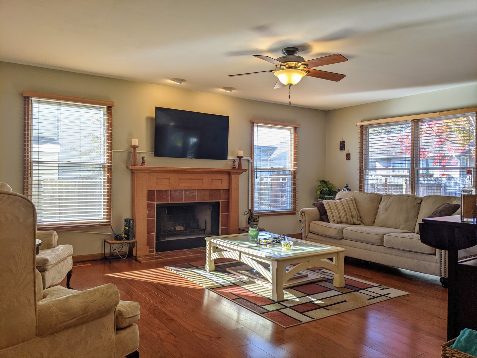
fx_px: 372
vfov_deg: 51.4
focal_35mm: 27
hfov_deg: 65.3
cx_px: 238
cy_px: 179
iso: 48
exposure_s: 1/169
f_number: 1.8
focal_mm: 4.44
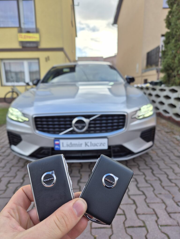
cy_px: 120
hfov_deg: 58.9
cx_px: 90
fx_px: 159
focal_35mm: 23
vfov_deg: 73.9
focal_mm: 5.4
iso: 25
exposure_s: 1/562
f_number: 1.8
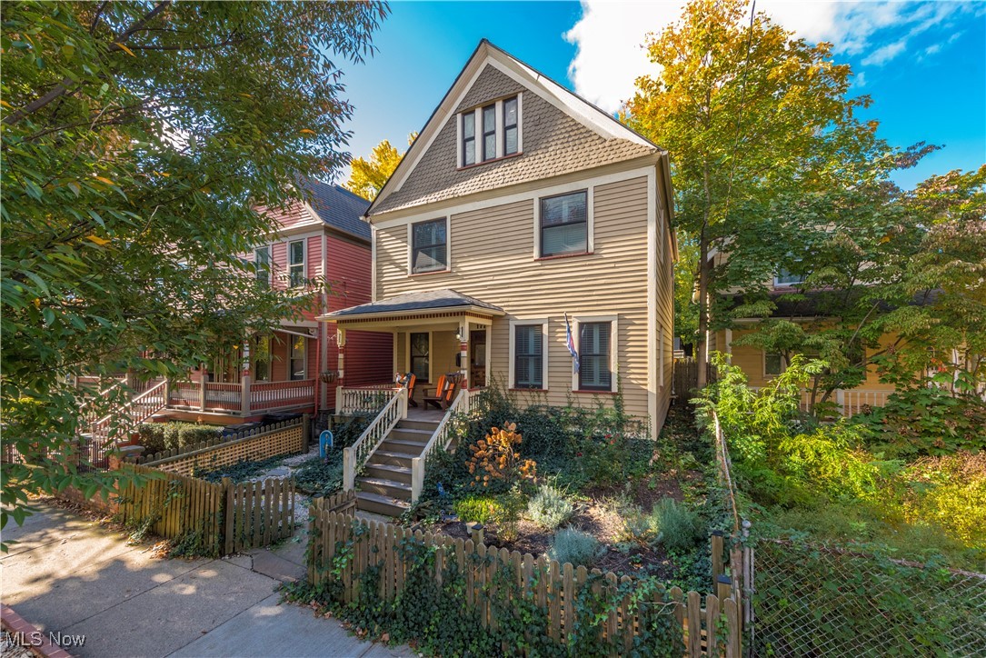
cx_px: 493
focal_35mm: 14
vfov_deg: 81.2
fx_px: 384
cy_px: 329
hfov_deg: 104.2
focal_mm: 14
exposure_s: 1/200
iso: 1000
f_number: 9
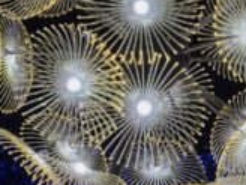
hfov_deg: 13.0
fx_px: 1059
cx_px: 284
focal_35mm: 149
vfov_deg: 9.9
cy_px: 153
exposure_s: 1/52
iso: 100
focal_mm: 6.76
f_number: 1.78
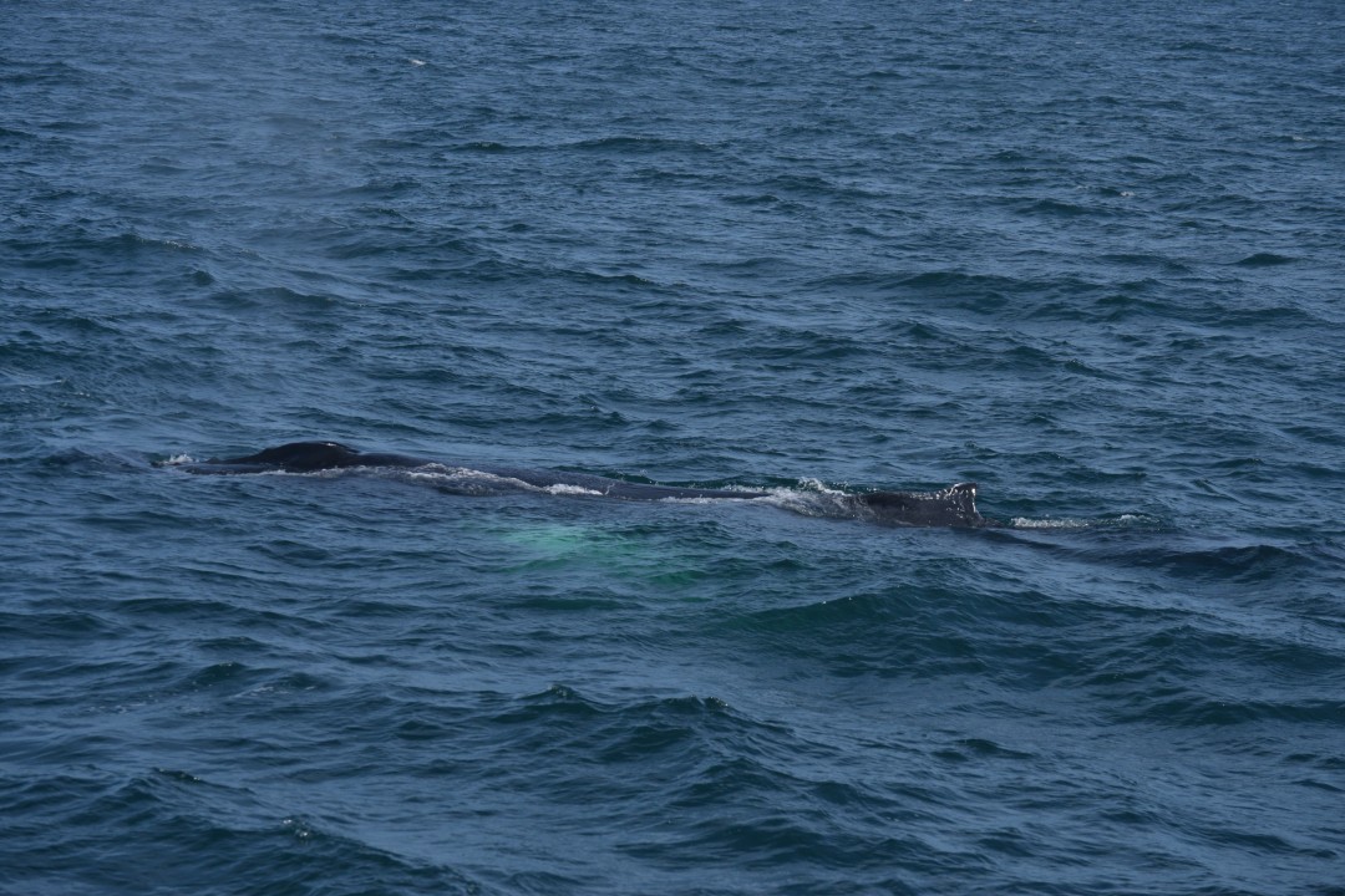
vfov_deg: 9.6
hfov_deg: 14.4
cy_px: 448
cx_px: 672
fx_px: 5324
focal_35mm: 142
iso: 200
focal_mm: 95
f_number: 5.6
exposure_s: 1/1600
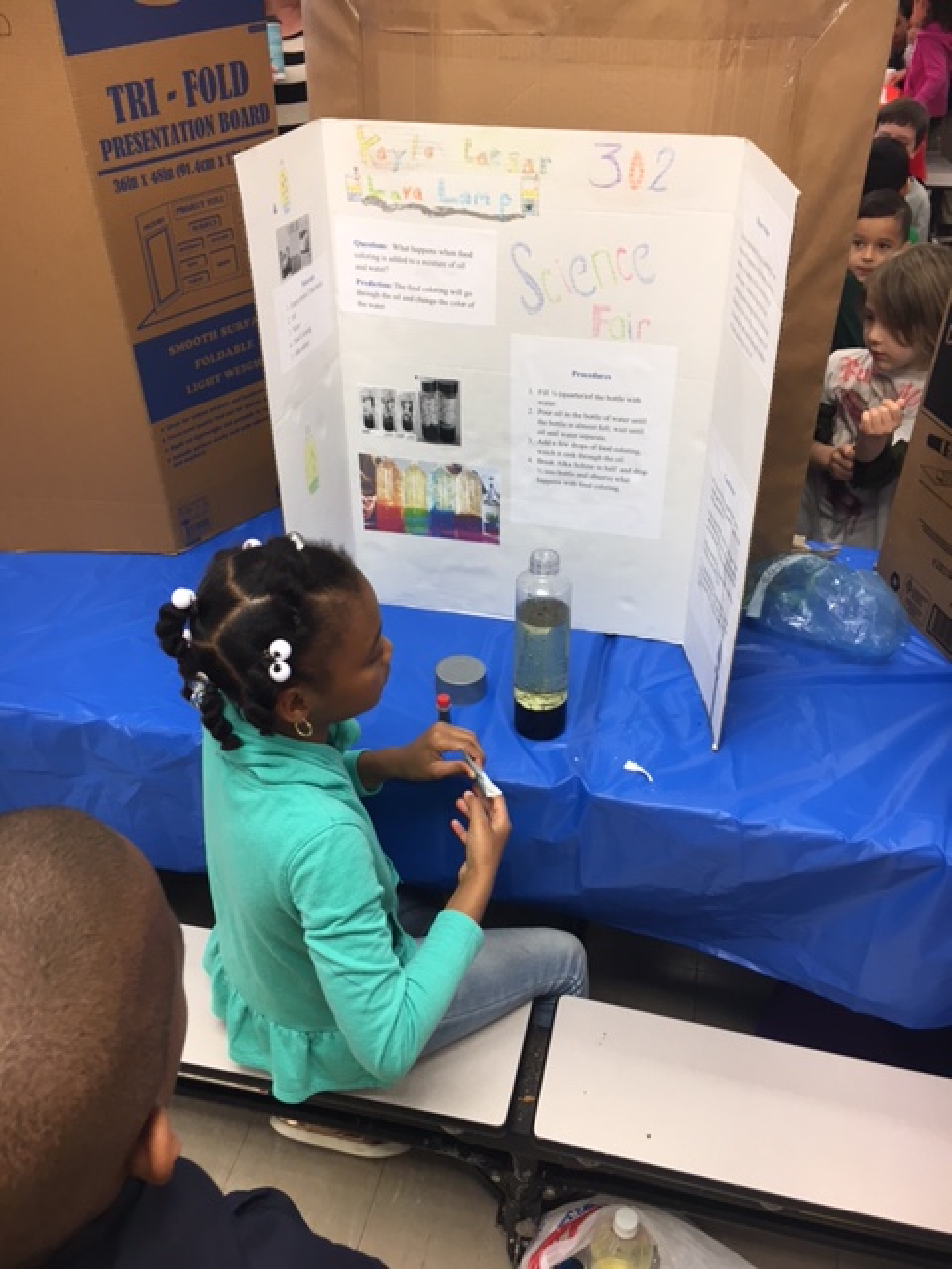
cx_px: 476
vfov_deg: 61.7
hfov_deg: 48.2
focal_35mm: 29
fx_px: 1063
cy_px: 634
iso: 25
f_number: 2.2
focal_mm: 4.15
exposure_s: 1/30
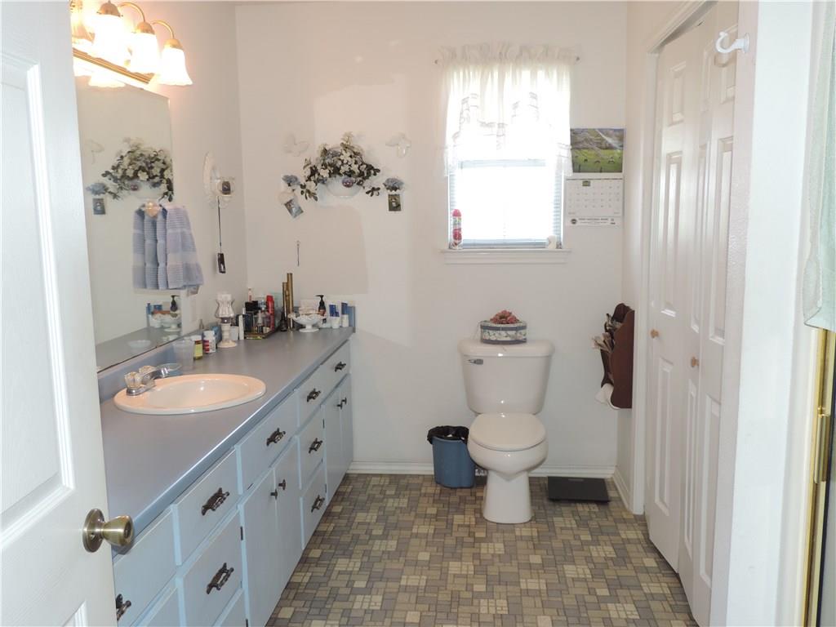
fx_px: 725
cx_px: 418
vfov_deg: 46.8
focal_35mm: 30
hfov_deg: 60.0
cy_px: 314
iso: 200
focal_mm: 5.3
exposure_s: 1/30
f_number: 3.1
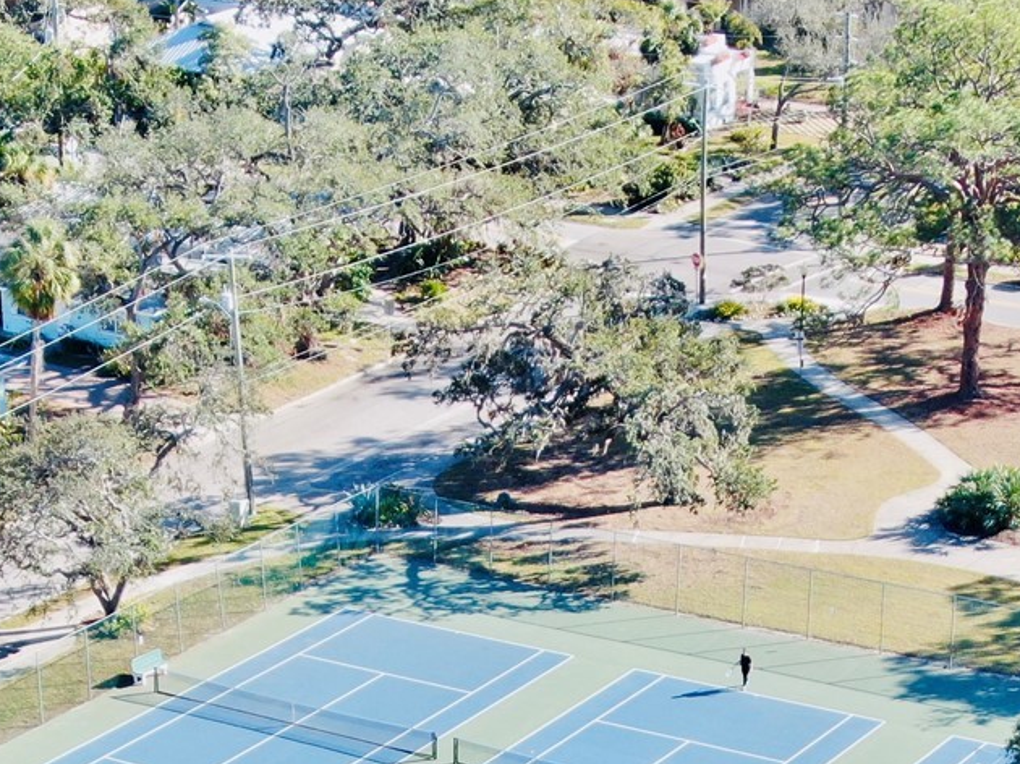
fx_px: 3594
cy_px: 885
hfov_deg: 16.2
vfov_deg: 11.9
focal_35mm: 122
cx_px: 492
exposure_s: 1/240
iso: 100
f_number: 3.8
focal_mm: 8.6
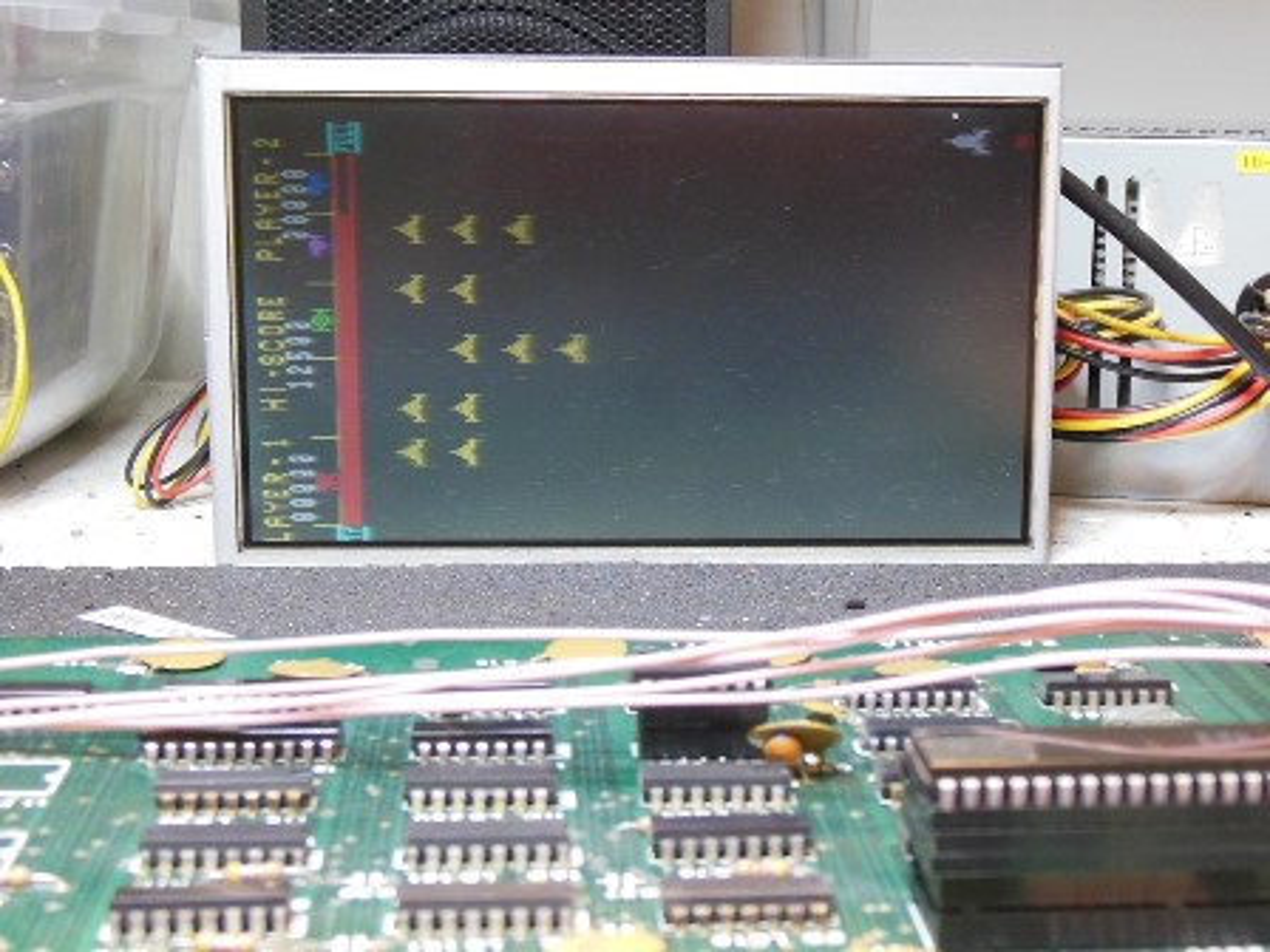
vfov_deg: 29.1
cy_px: 476
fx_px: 1834
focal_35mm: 50
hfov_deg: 38.2
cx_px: 635
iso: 400
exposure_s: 1/8
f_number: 4
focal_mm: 8.9
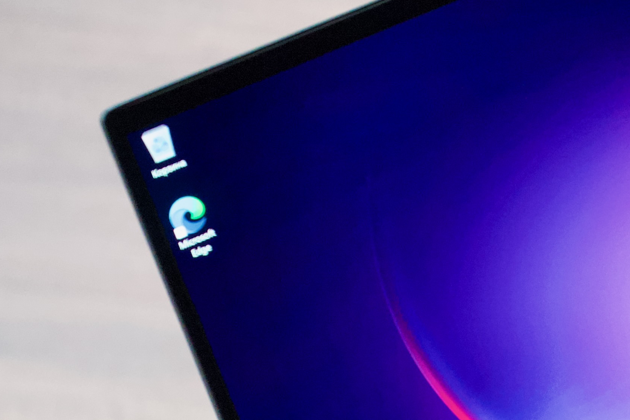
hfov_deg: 10.8
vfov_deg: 7.4
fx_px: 3203
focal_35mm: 183
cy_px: 521
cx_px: 952
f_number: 4.5
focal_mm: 51
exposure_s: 1/160
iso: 5000
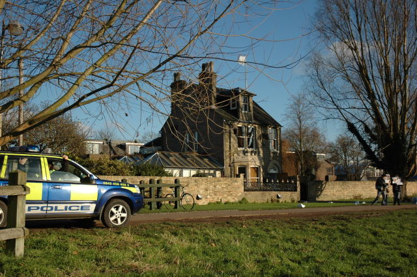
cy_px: 138
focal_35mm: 44
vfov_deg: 30.8
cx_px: 208
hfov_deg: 45.0
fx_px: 504
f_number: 4
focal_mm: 29
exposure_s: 1/1600
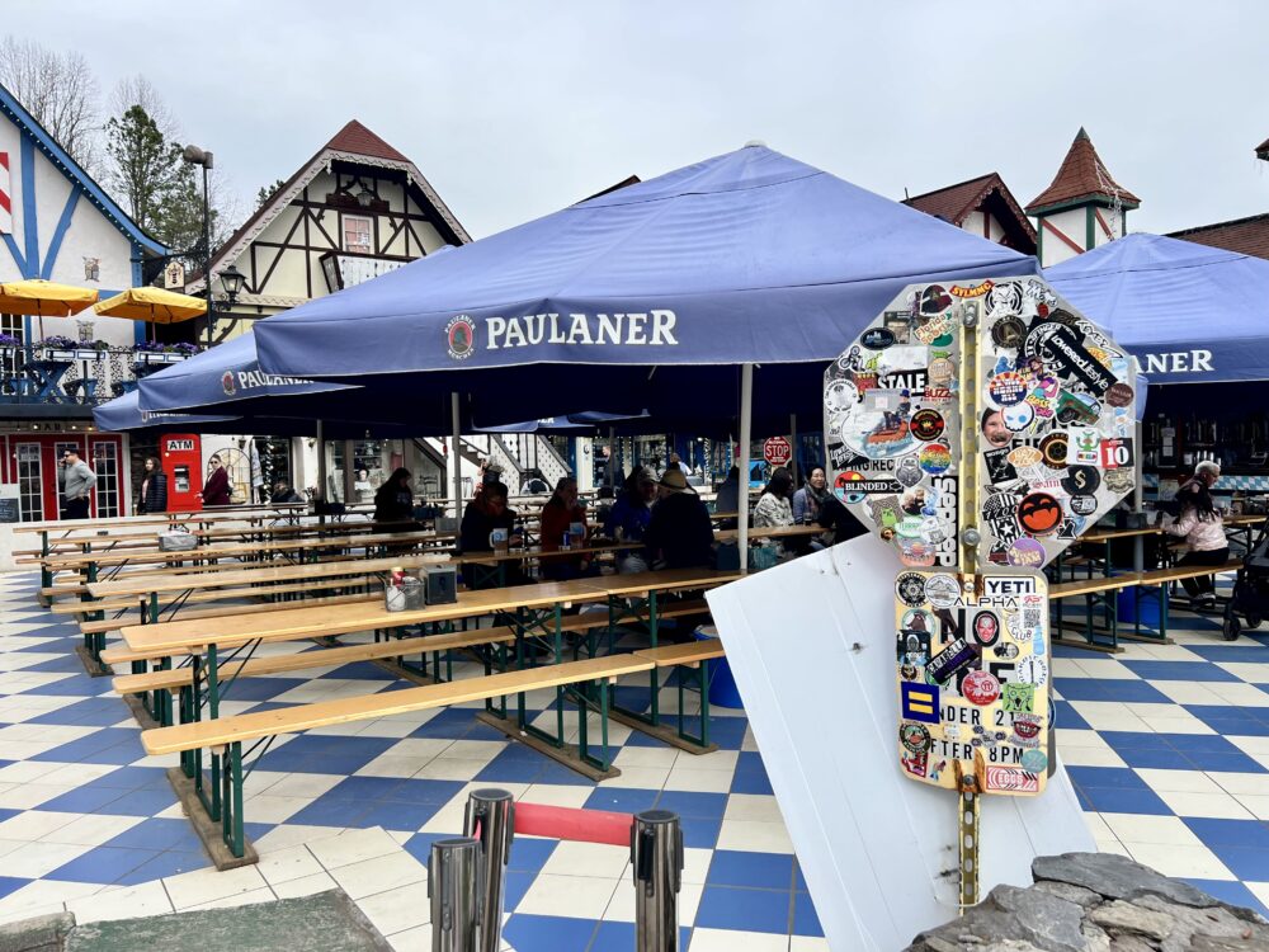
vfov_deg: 53.1
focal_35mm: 26
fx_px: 953
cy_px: 476
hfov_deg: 67.3
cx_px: 634
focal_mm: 5.7
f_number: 1.5
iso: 50
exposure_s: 1/1698
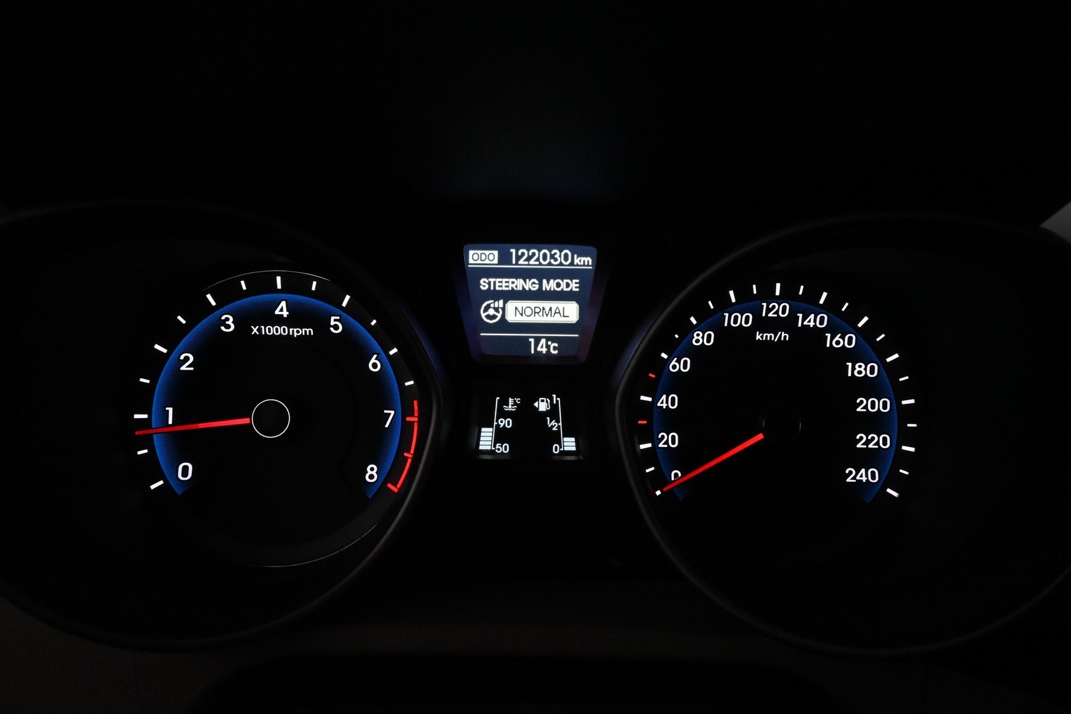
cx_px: 536
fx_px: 803
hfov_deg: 67.4
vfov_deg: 47.9
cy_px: 357
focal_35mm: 27
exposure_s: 1/250
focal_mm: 18
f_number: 7.1
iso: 5000
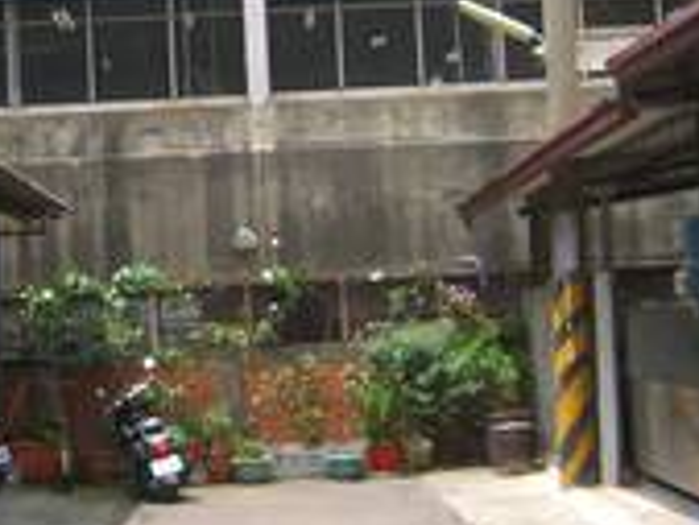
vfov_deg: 18.2
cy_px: 248
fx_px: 1637
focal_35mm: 81
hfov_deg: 24.0
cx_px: 227
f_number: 2.8
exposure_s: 1/500
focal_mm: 7.9
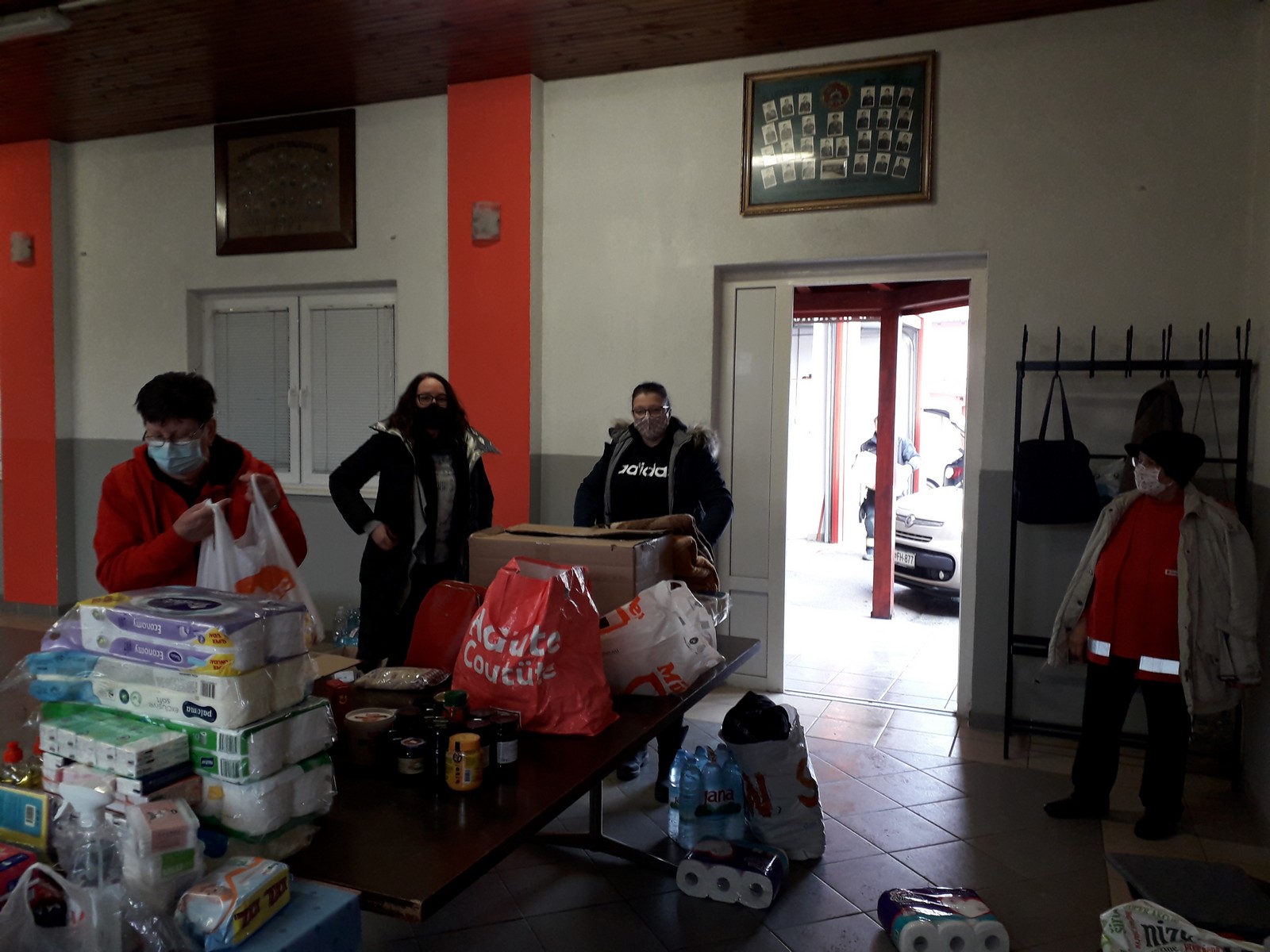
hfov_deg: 65.3
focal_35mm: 27
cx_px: 635
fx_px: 991
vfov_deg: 51.4
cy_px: 476
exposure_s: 1/50
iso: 80
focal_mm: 3.6
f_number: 1.9
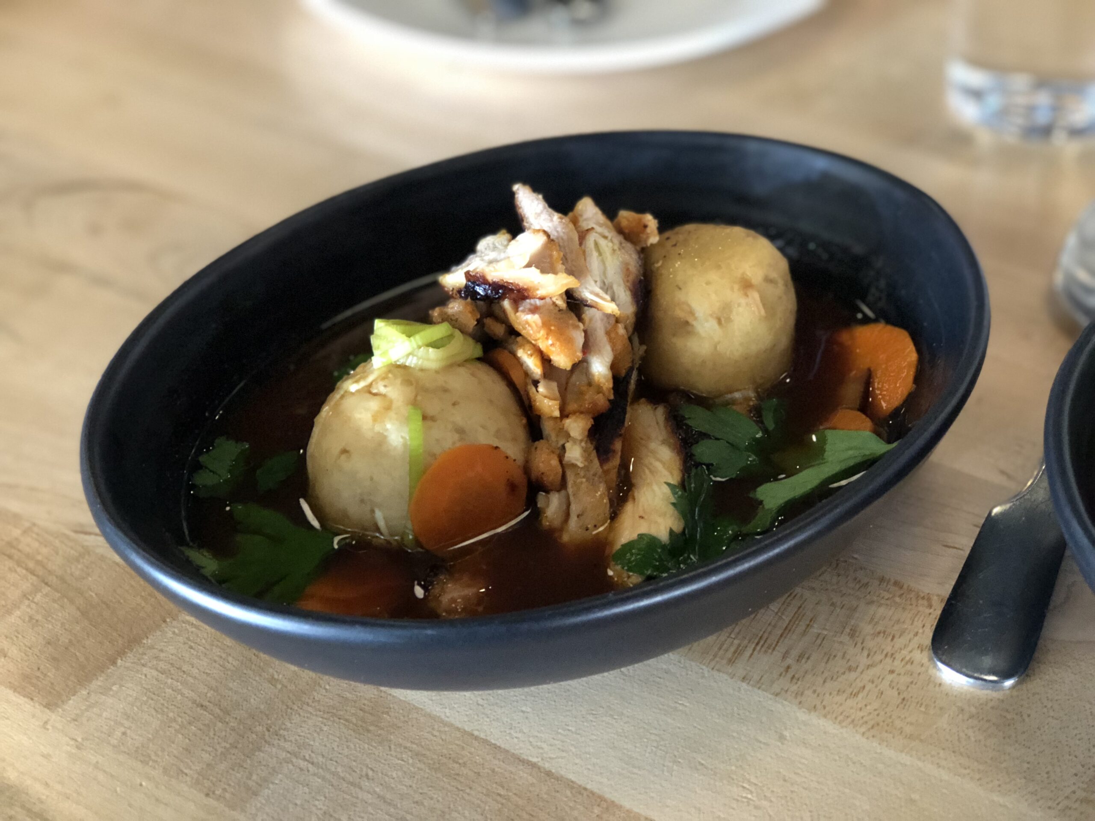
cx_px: 548
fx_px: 1803
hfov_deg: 33.8
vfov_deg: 25.7
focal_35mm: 57
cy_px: 410
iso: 640
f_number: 2.8
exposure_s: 1/30
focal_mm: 6.6
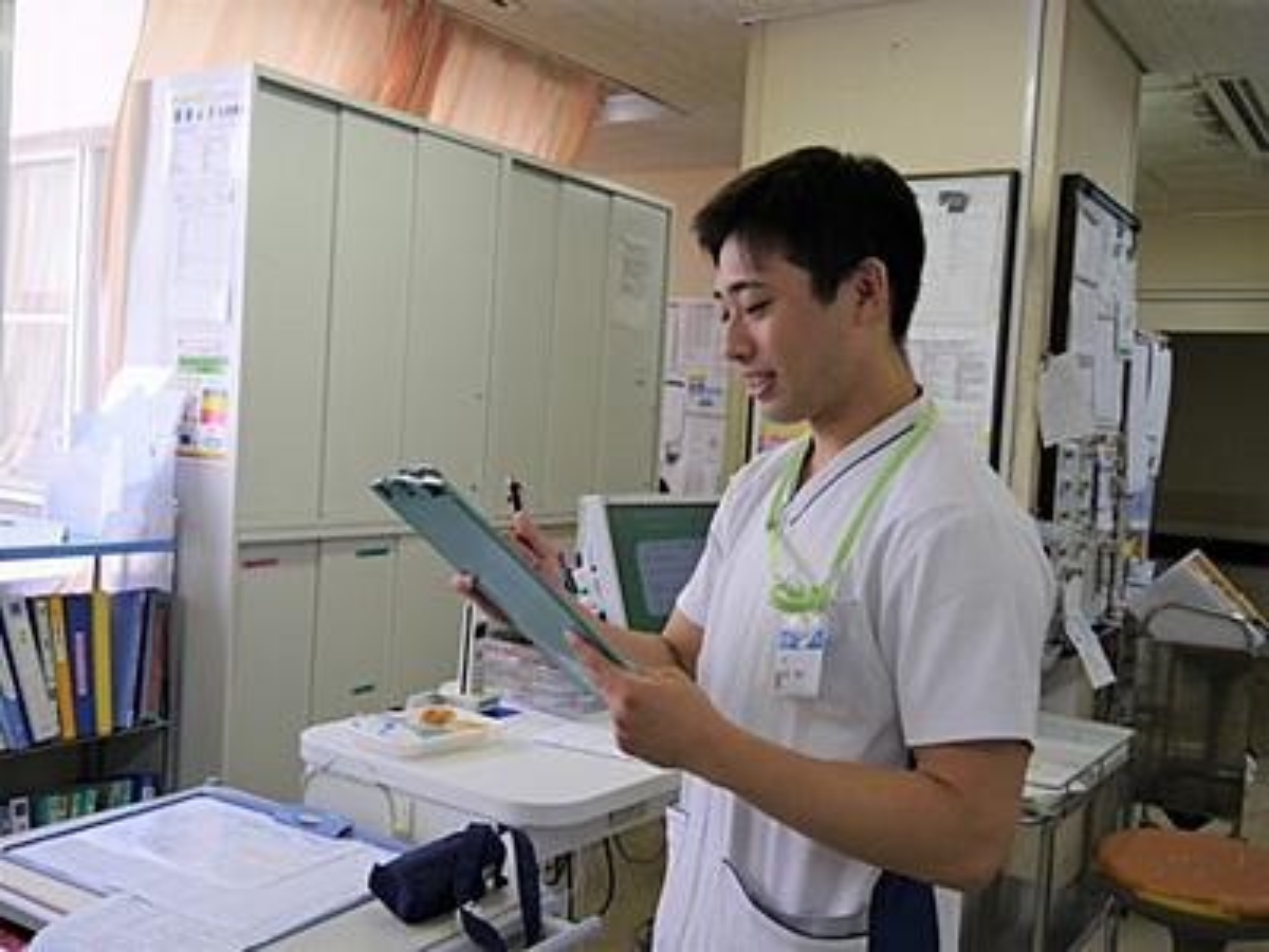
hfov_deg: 54.0
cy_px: 476
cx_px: 634
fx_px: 1246
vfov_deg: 41.8
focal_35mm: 34
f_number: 3.7
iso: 200
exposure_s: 1/80
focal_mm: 17
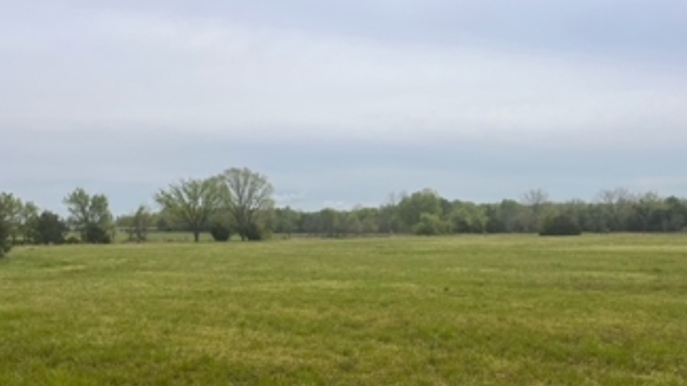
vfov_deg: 33.4
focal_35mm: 35
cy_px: 259
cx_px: 360
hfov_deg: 56.6
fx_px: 637
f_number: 1.6
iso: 50
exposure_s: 1/6494
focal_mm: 5.1
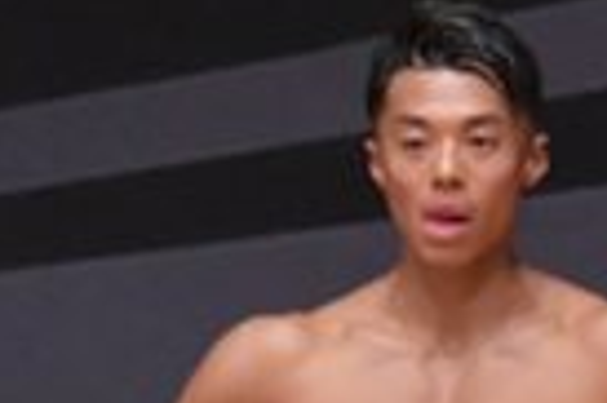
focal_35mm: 1608
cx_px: 494
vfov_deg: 0.9
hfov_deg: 1.3
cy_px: 952
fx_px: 27080
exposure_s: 1/400
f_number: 5.6
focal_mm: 190
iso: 6400
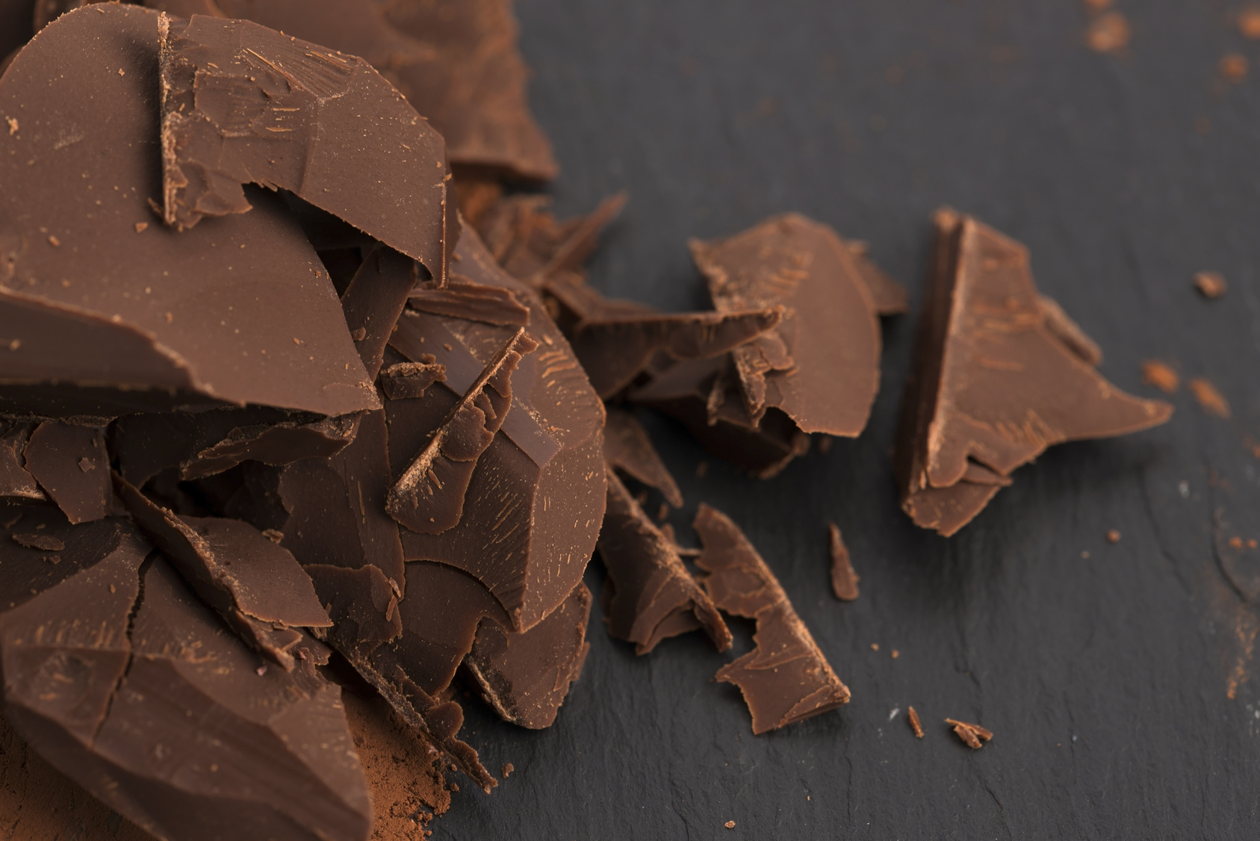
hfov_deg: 19.4
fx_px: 3676
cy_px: 420
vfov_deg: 13.1
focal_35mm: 105
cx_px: 630
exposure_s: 1/60
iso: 100
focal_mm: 105
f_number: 13
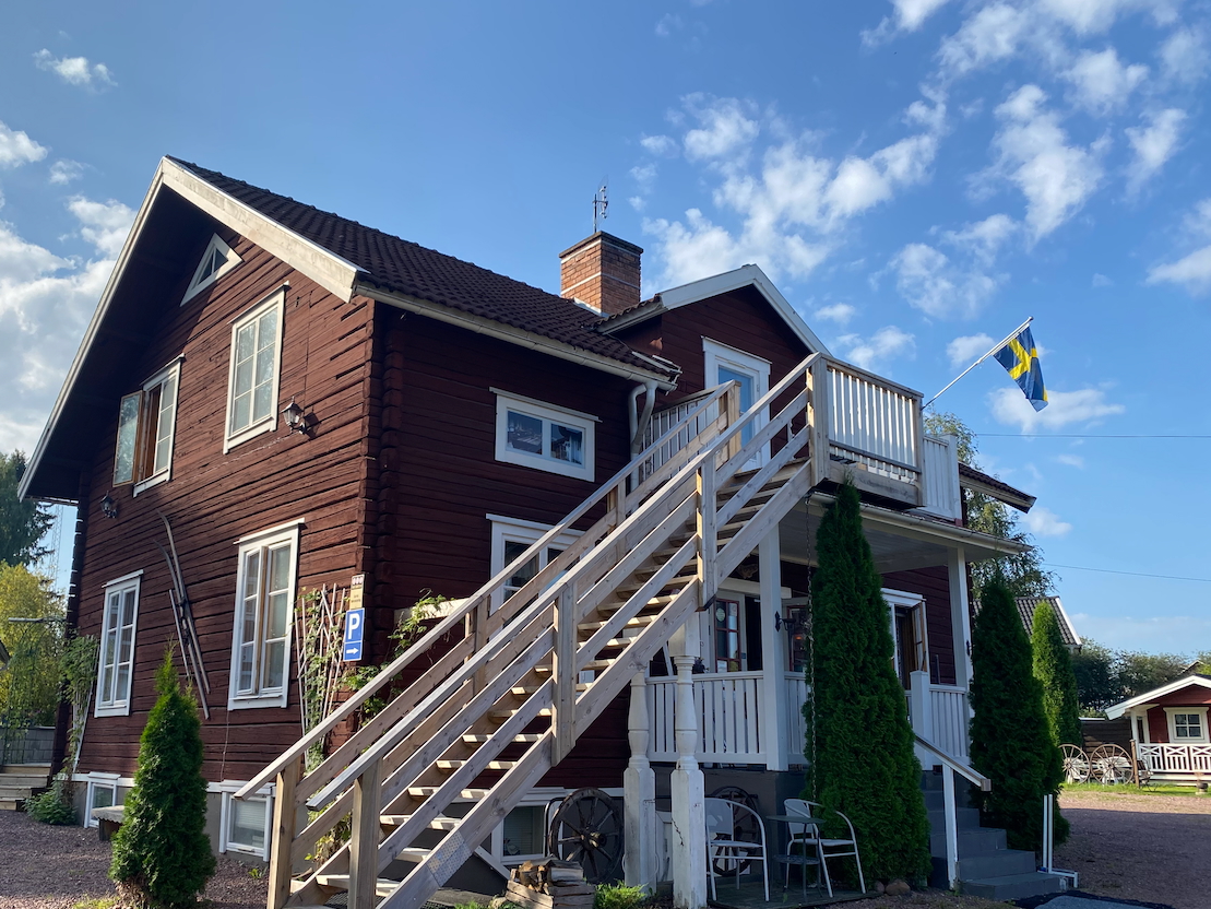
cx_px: 558
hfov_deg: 59.9
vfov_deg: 46.7
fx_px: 1050
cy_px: 521
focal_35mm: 30
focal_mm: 4.25
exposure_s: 1/1927
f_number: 1.8
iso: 32
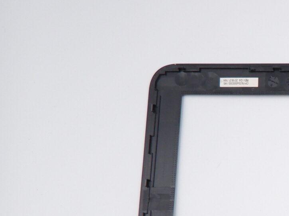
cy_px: 304
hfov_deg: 19.5
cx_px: 504
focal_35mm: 78
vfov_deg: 17.4
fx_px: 651
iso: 1250
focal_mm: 15
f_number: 5.6
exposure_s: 1/480
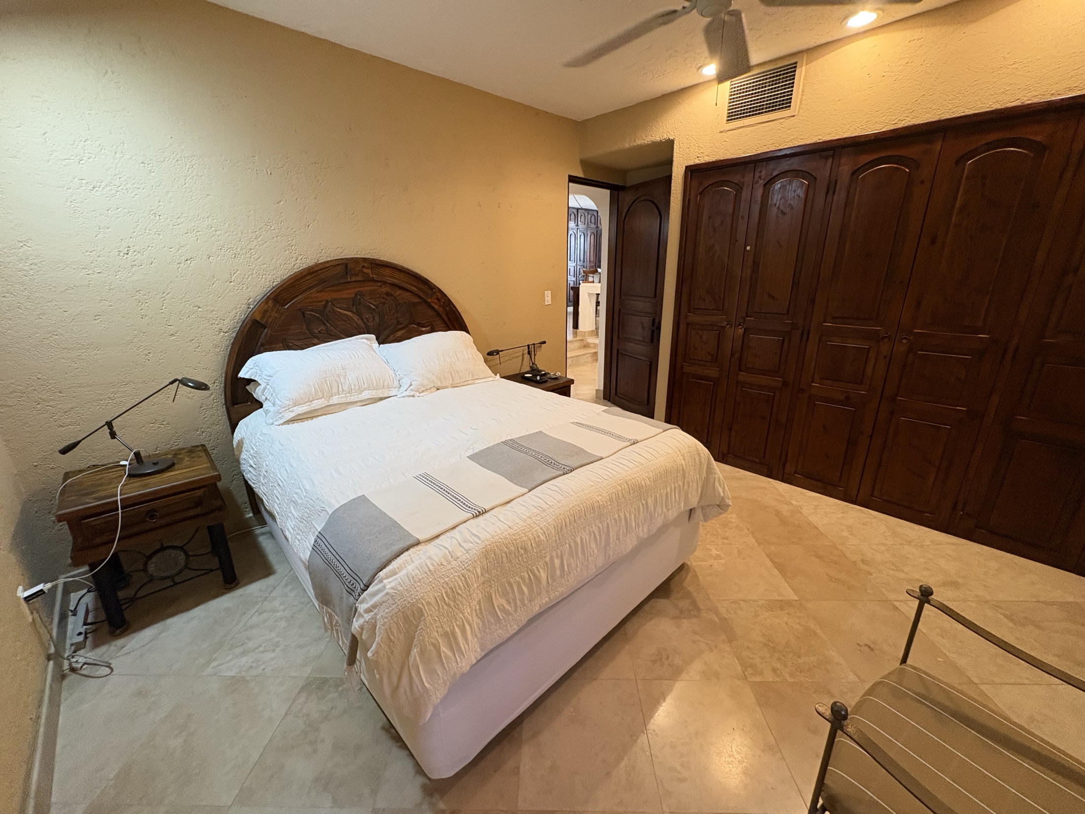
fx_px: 439
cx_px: 542
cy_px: 407
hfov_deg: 102.1
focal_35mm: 14
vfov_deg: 85.7
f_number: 2.2
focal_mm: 2.22
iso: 320
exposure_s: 1/60
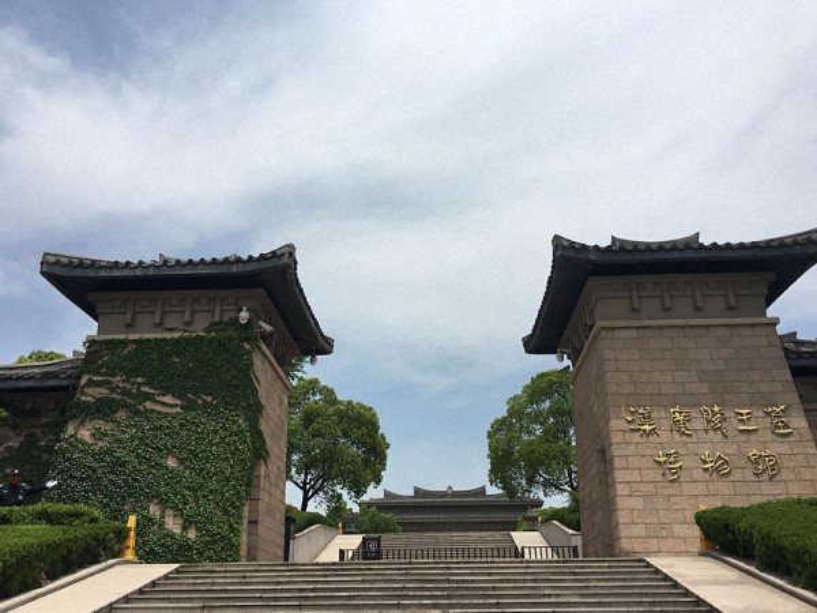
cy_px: 306
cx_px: 408
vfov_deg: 48.2
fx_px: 684
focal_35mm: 29
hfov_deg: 61.7
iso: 25
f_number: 2.2
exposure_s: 1/2959
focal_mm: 4.15
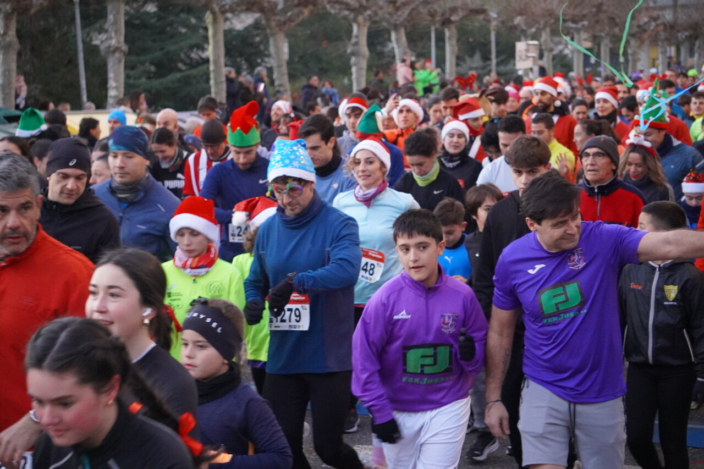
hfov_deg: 24.6
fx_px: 1613
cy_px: 234
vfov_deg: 16.5
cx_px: 352
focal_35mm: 82
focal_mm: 55
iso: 6400
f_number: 4.5
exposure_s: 1/160
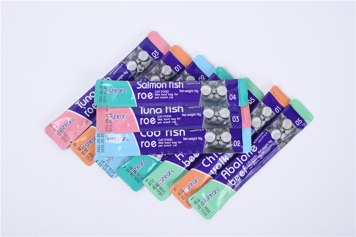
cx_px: 178
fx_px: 514
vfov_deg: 25.9
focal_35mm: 52
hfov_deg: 38.2
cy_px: 118
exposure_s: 1/125
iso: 125
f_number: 11
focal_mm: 52
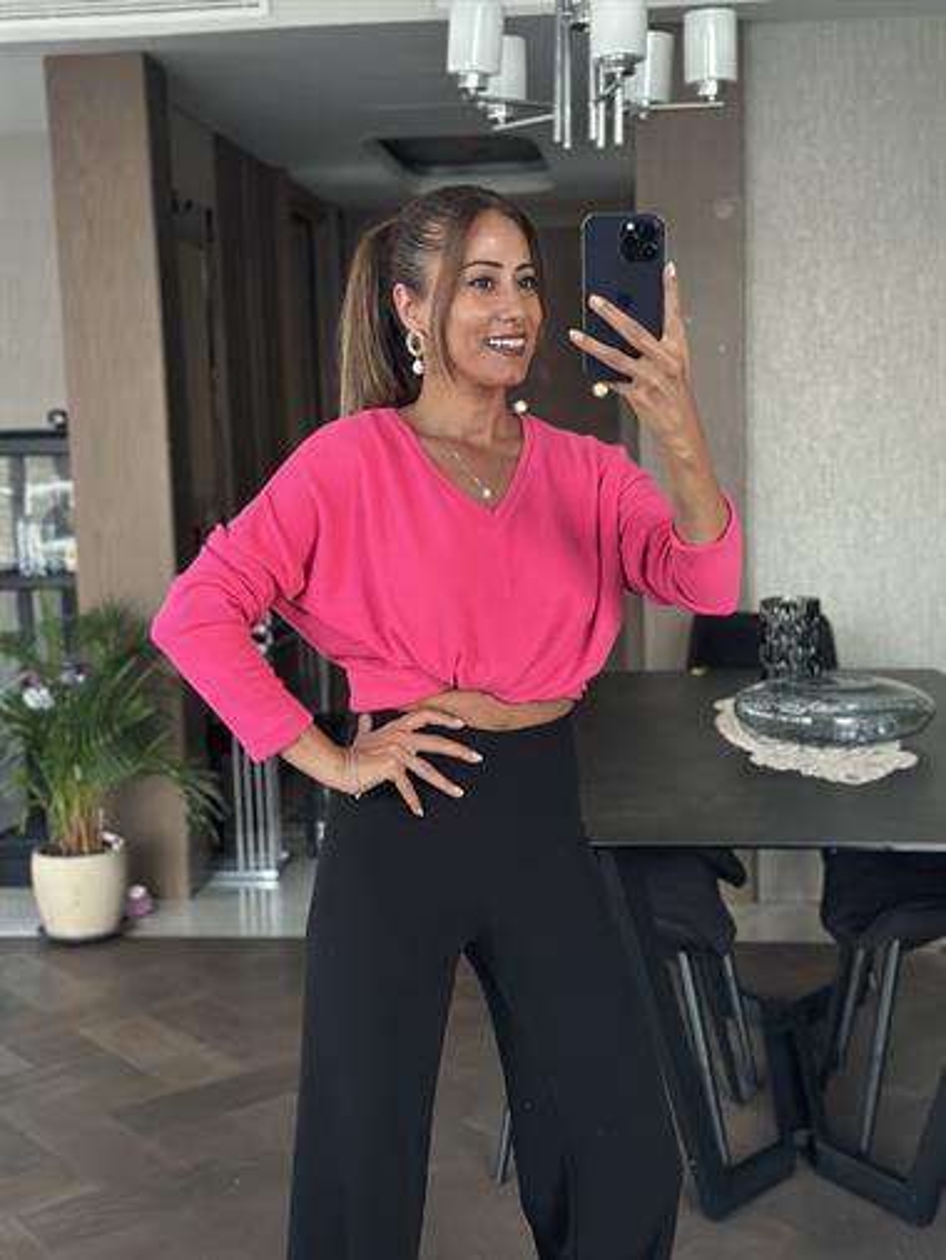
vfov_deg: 39.6
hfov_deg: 30.3
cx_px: 473
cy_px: 630
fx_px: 1748
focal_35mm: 48
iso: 800
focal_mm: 6.86
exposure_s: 1/35
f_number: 1.78
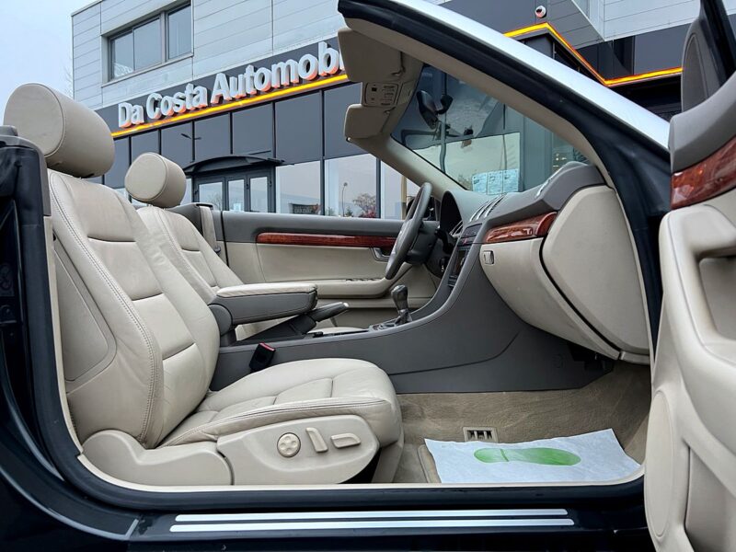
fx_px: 553
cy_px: 276
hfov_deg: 67.3
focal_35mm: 26
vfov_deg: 53.1
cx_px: 368
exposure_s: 1/50
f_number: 1.5
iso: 200
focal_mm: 5.7
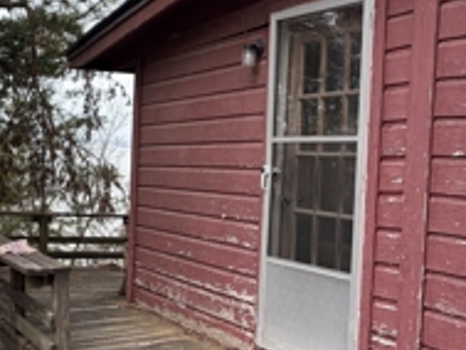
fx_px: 741
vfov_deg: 26.6
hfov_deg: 33.7
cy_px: 177
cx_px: 84
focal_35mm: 55
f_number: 1.6
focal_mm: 5.96
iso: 64
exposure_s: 1/1016
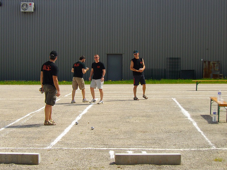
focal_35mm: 77
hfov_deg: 25.3
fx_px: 505
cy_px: 85
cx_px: 114
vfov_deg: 19.2
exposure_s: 1/640
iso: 100
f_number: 3.9
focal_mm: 13.8
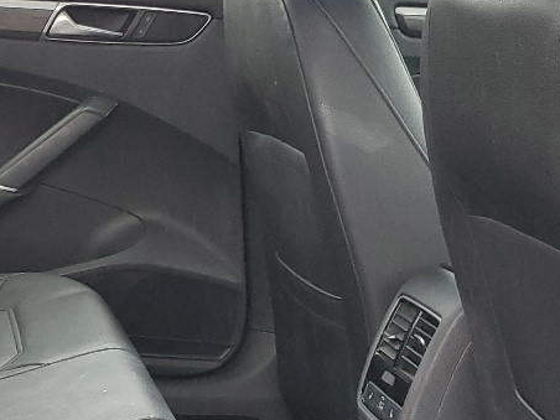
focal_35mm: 92
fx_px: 1488
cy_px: 313
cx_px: -61
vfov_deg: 16.0
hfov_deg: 20.3
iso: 87
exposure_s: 1/120
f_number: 1.5
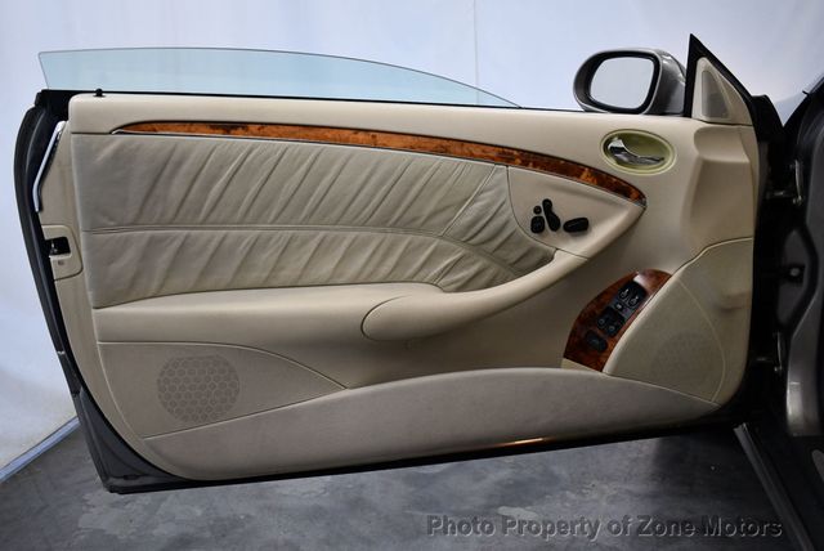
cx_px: 412
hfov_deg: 53.1
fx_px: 825
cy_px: 276
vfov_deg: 36.9
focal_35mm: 36
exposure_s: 1/160
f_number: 3.5
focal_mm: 18
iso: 800
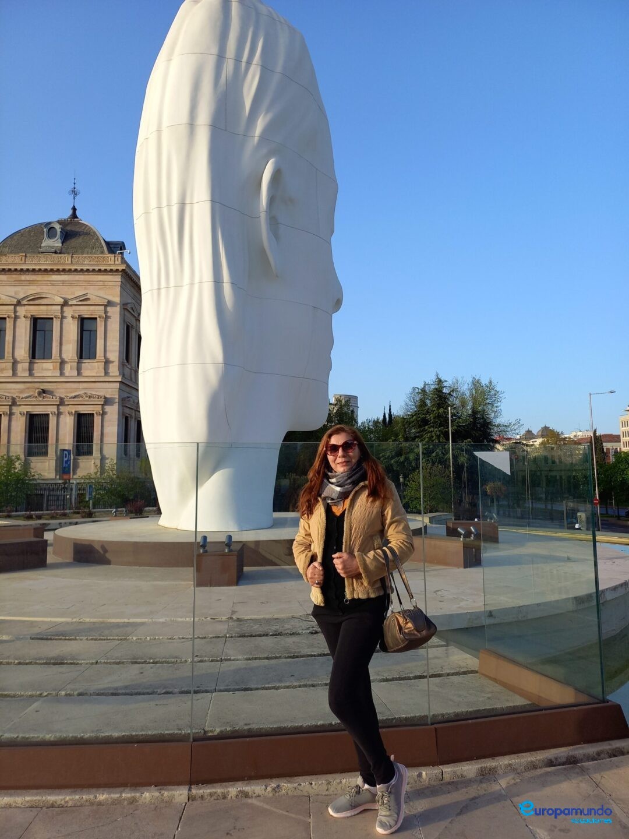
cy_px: 420
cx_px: 314
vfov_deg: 69.4
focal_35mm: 25
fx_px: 606
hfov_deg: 54.9
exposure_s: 1/561
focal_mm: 4.65
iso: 50
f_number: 1.8
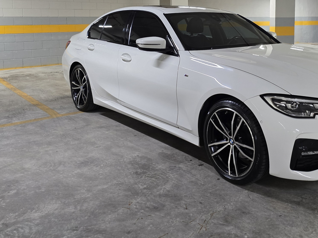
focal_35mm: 37
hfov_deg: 48.8
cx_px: 225
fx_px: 340
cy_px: 47
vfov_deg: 37.3
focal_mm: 6.3
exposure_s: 1/60
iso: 500
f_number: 1.7
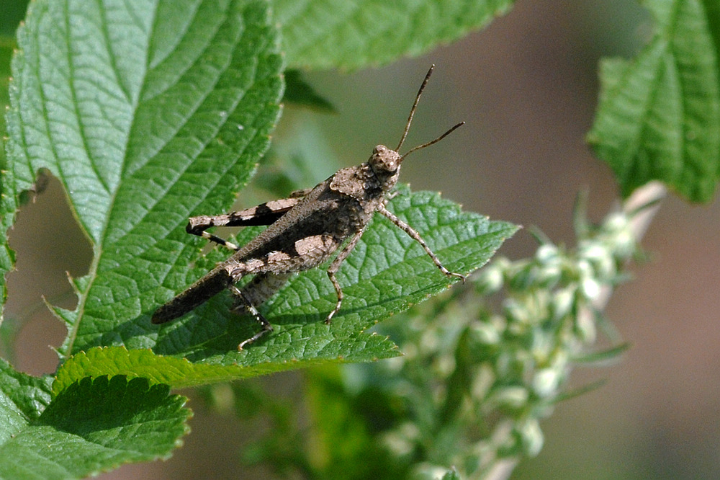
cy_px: 240
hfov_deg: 6.9
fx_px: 5998
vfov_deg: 4.6
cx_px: 360
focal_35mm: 300
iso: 200
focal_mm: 200
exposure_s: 1/800
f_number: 7.1
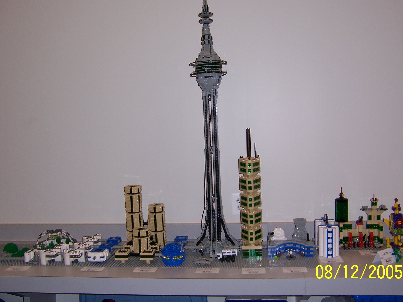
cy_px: 148
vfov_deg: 38.7
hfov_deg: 50.1
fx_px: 431
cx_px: 202
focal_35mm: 37
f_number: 2.8
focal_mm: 5.5
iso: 80
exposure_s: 1/60
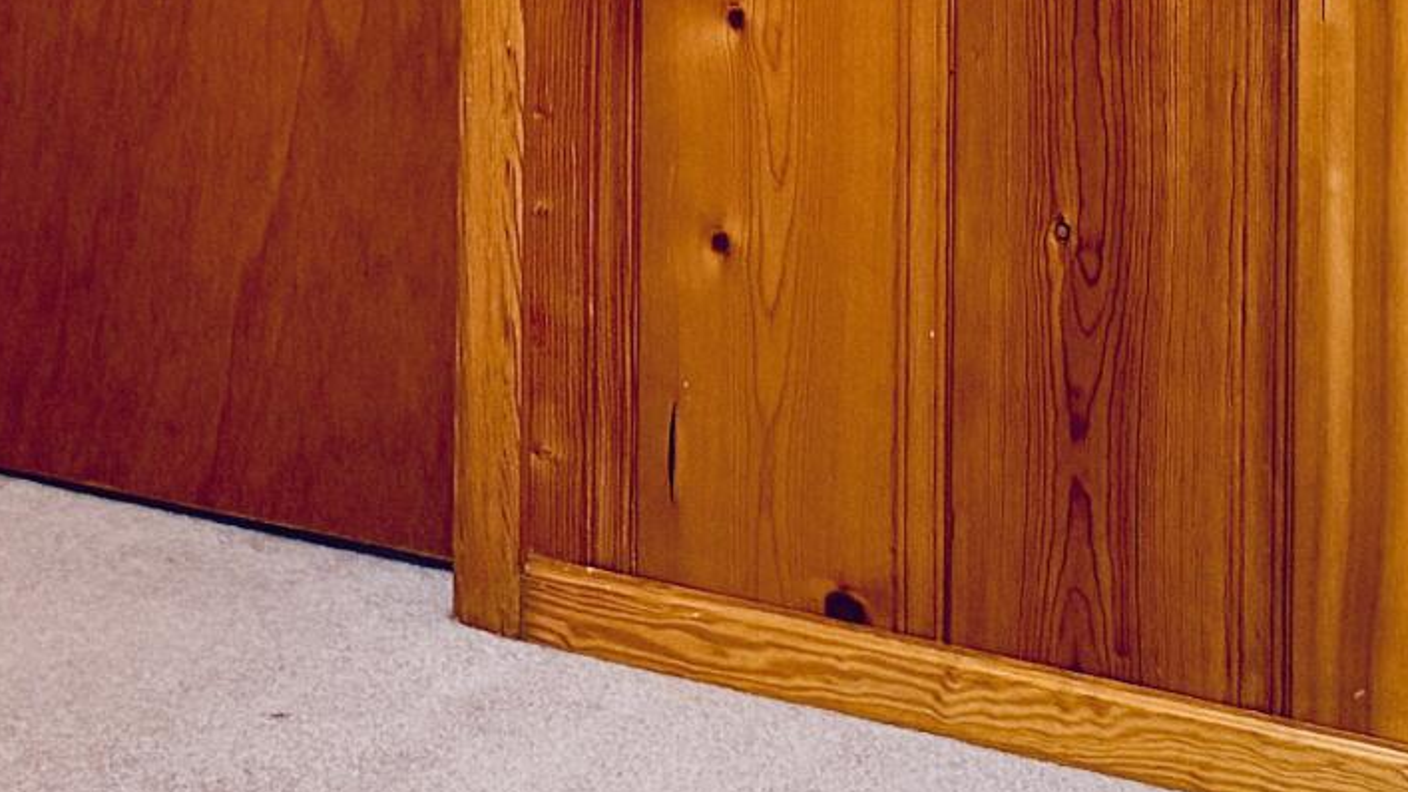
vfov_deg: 10.0
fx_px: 4145
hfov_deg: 19.3
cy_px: -842
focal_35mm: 111
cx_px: 607
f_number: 1.78
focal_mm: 6.76
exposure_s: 1/60
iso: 400
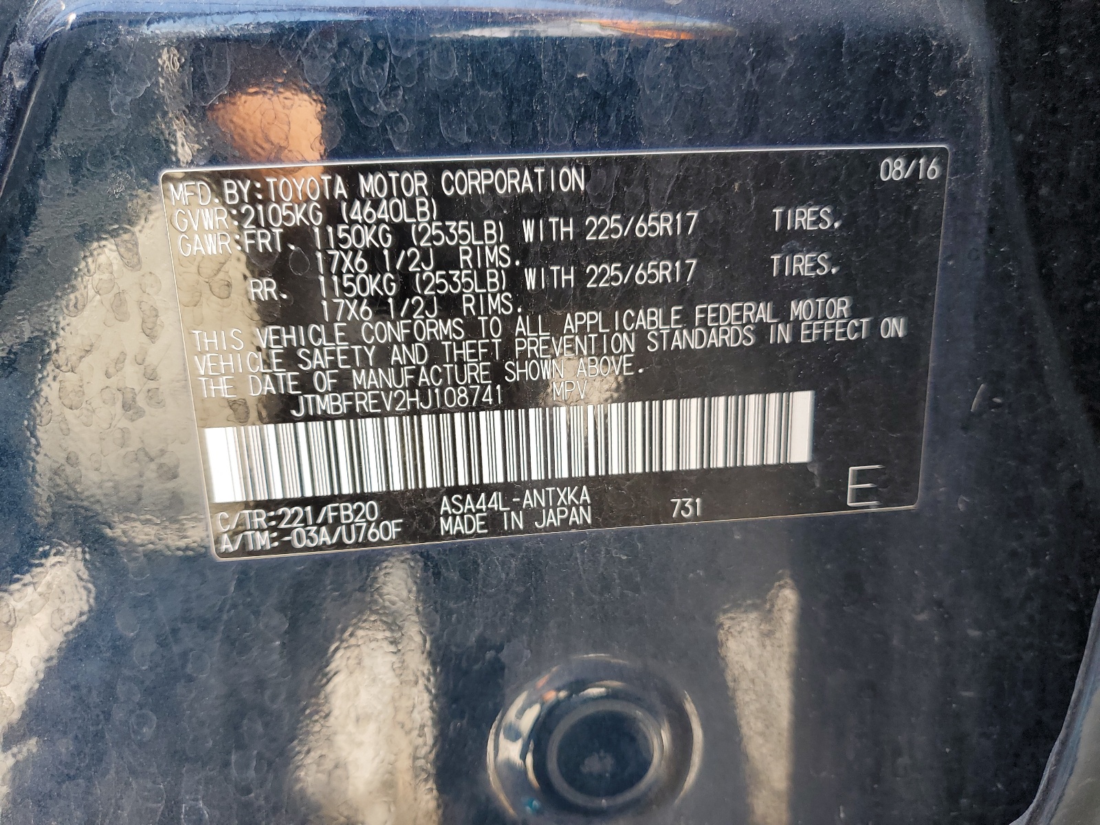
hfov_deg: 67.3
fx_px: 826
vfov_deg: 53.1
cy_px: 412
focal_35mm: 26
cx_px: 550
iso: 54
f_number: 1.5
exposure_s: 1/120
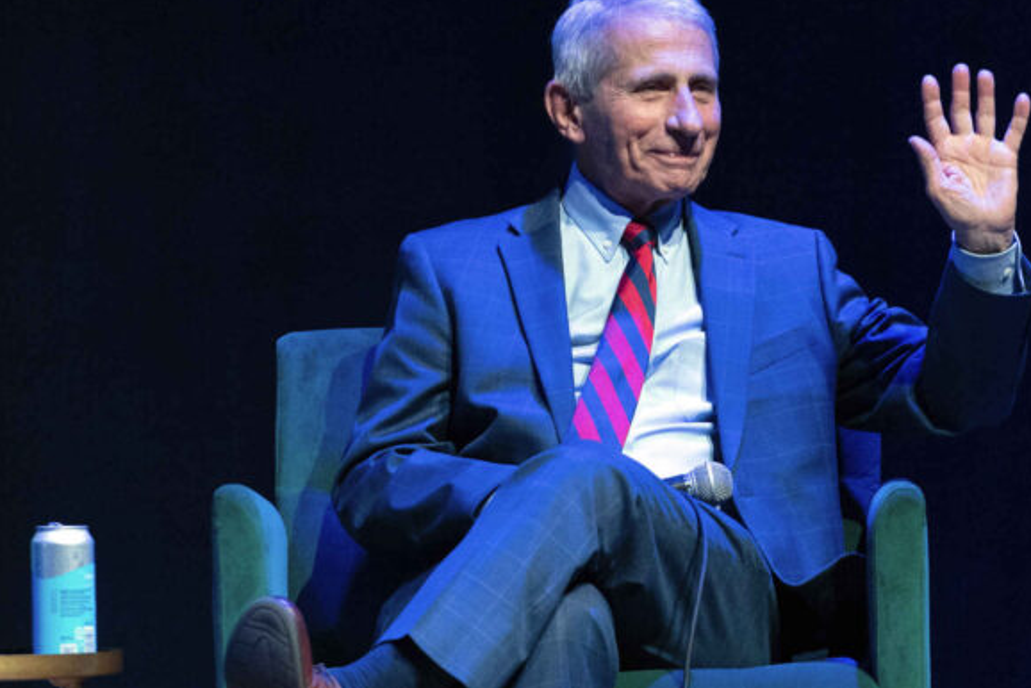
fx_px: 7134
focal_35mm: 249
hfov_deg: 8.3
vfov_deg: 5.5
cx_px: 612
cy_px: 330
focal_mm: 200
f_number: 3.5
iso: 3200
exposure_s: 1/320
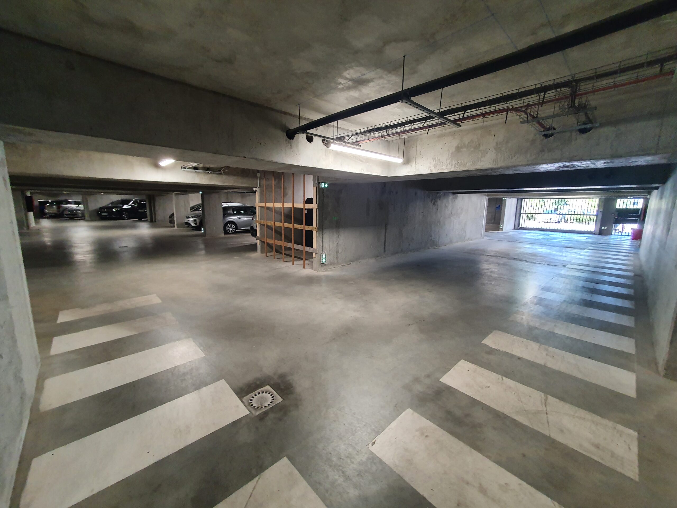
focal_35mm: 13
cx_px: 338
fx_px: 254
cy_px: 254
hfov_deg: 106.2
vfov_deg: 89.9
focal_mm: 1.8
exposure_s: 1/50
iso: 320
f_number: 2.2
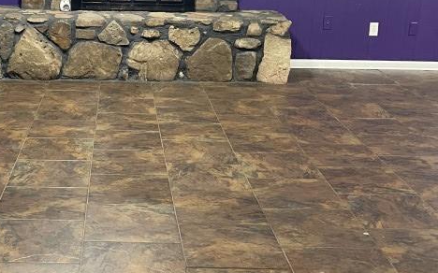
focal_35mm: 58
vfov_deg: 22.3
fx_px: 692
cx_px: 124
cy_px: 123
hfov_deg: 34.6
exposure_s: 1/60
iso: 500
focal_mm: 5.1
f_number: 1.6
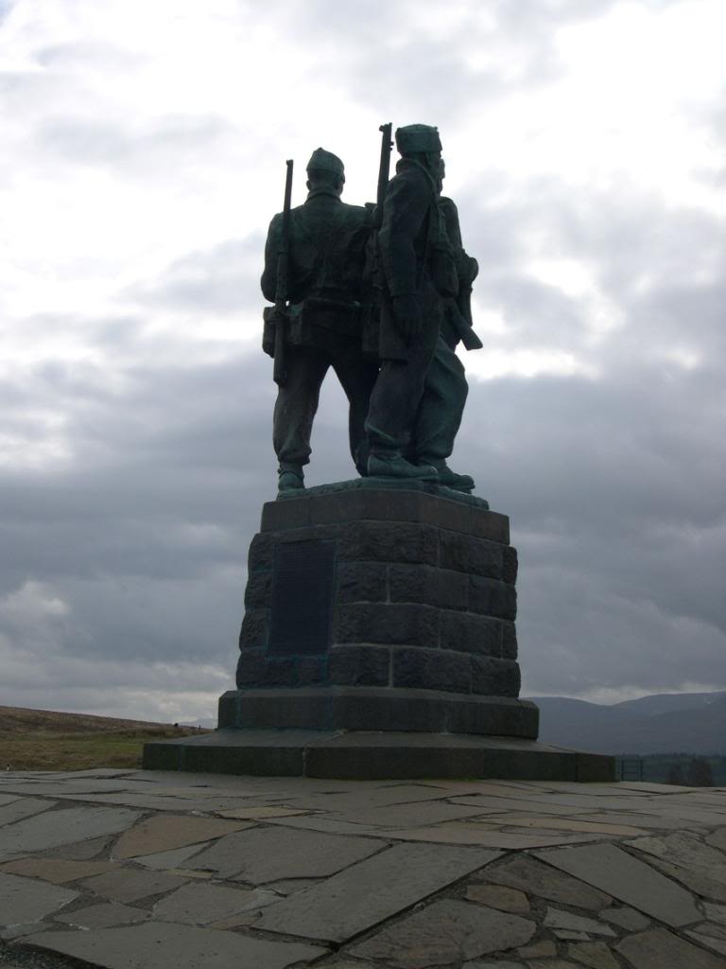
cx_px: 363
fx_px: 1314
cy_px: 484
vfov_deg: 40.4
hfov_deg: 30.9
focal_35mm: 47
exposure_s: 1/225
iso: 100
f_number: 8.4
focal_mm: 10.1
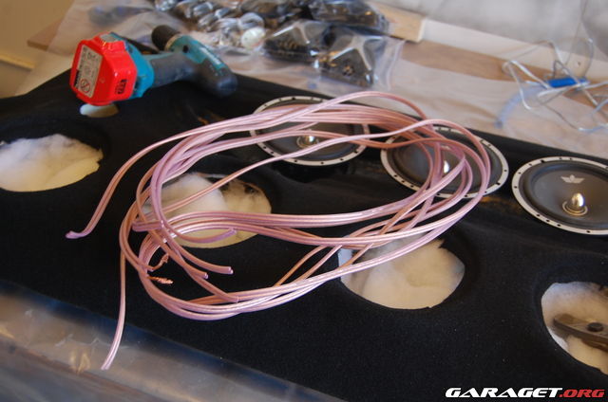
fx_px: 708
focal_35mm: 42
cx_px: 304
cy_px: 201
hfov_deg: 46.5
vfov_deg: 31.8
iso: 500
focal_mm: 28
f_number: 4.2
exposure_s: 1/30
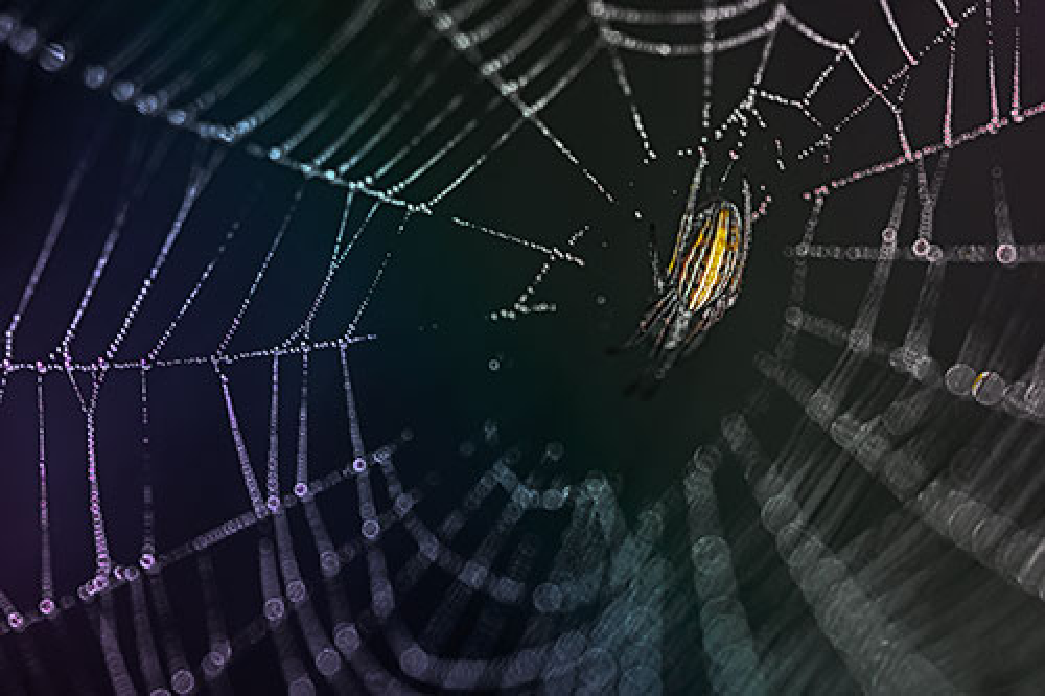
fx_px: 6093
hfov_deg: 9.8
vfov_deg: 6.5
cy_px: 348
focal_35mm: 210
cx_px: 522
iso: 180
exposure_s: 1/250
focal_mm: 210
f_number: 8.5
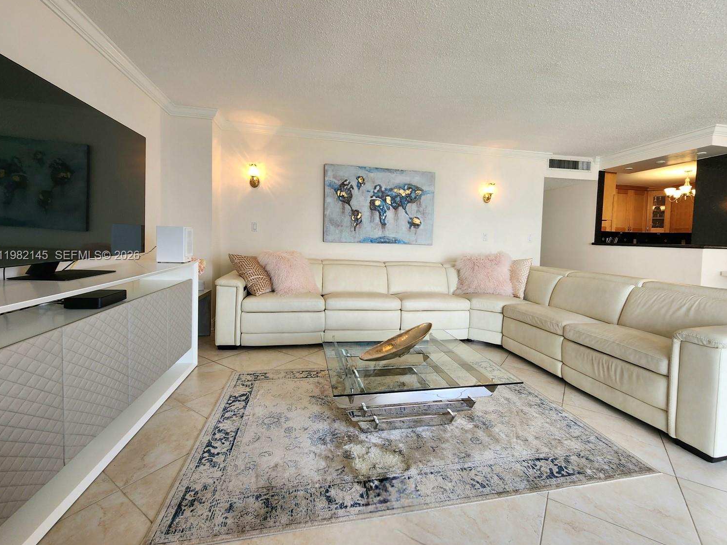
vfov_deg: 85.6
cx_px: 379
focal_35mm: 14
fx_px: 294
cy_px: 256
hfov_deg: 102.0
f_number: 2.2
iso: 64
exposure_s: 1/60.2
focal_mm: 2.2
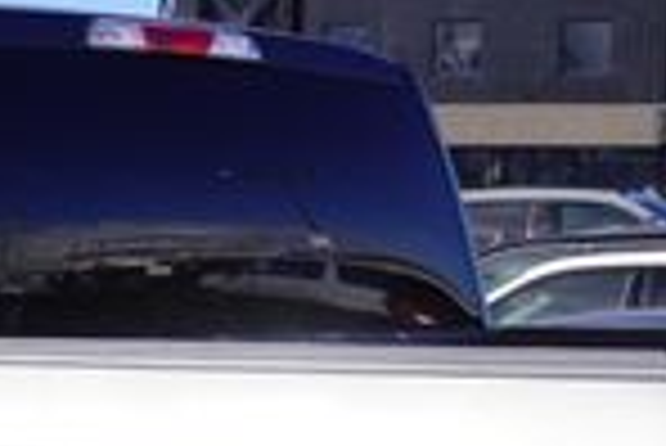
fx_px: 2648
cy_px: 734
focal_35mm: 143
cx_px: 171
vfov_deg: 9.3
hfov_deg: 14.3
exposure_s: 1/160
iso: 100
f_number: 10
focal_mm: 22
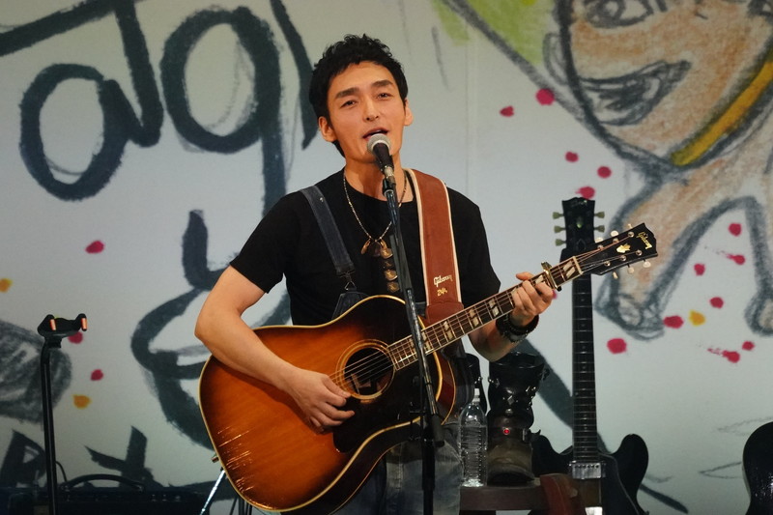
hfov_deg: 3.0
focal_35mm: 693
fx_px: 14876
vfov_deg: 2.0
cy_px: 258
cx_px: 386
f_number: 8
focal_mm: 462
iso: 12800
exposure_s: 1/2000
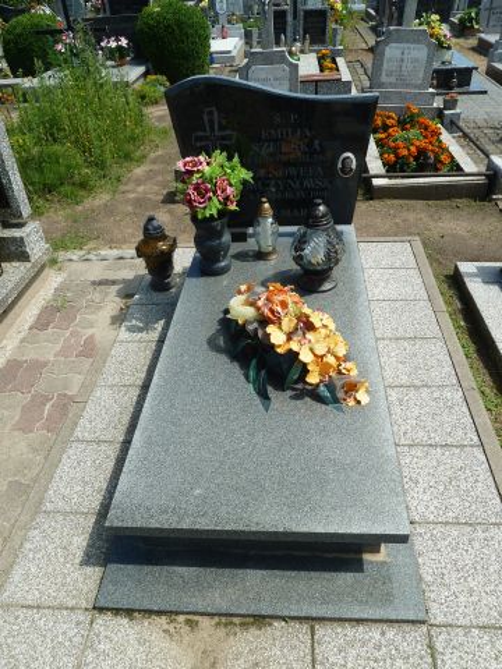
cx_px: 251
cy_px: 334
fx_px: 483
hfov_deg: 54.9
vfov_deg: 69.4
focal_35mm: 25
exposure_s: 1/400
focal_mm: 4.1
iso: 80
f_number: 4
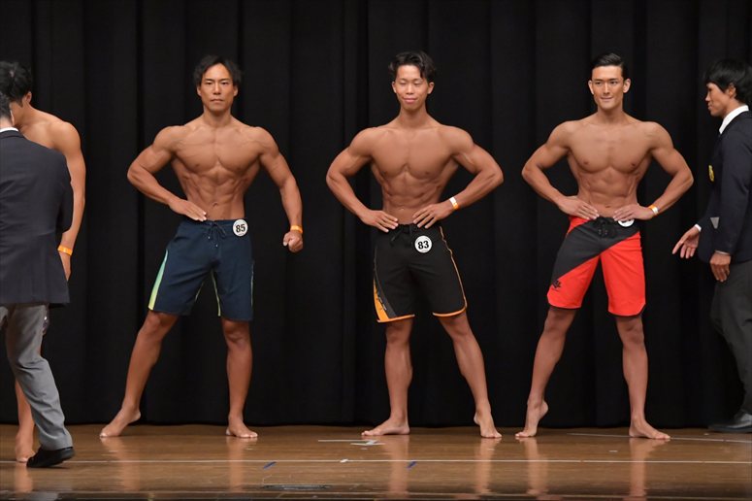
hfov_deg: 9.2
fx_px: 4698
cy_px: 250
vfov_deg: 6.1
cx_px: 376
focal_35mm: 225
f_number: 5.6
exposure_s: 1/400
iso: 6400
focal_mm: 150
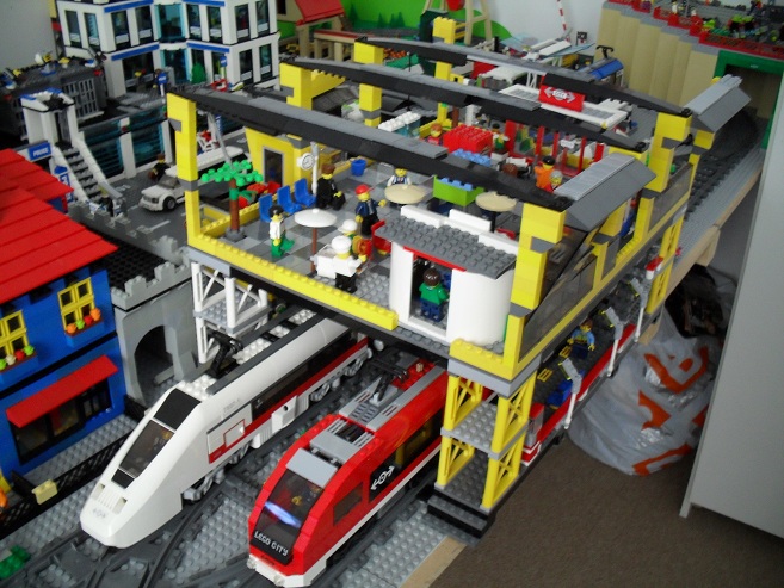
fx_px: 793
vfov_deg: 40.7
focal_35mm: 35
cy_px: 294
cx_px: 392
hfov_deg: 52.6
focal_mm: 6.3
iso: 200
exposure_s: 1/2
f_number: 3.2
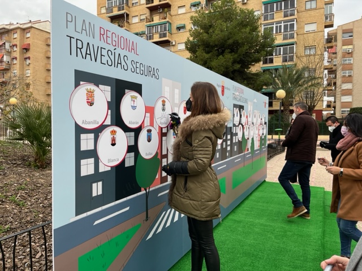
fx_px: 272
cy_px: 136
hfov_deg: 67.3
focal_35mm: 26
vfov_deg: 53.1
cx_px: 181
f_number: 1.6
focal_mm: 5.1
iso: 50
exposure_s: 1/394
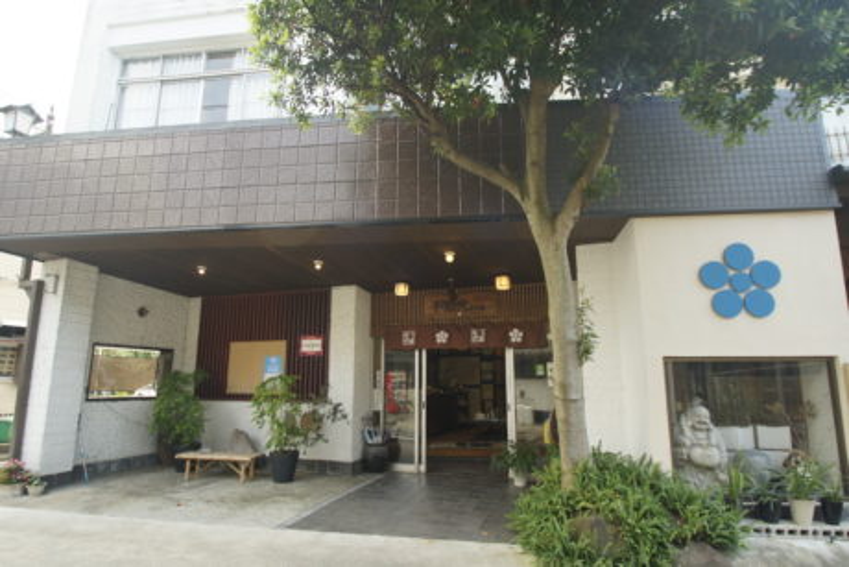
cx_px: 424
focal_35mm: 19
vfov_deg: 64.6
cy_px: 284
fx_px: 448
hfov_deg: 86.9
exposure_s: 1/100
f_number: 5.6
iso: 250
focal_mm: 13
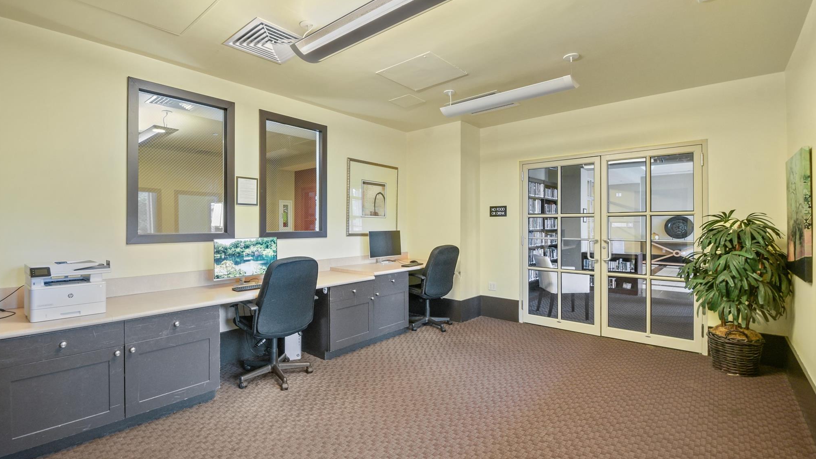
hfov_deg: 99.4
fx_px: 346
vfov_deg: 67.0
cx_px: 413
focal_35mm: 16
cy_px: 243
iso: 320
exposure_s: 1.3
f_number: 8
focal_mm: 10
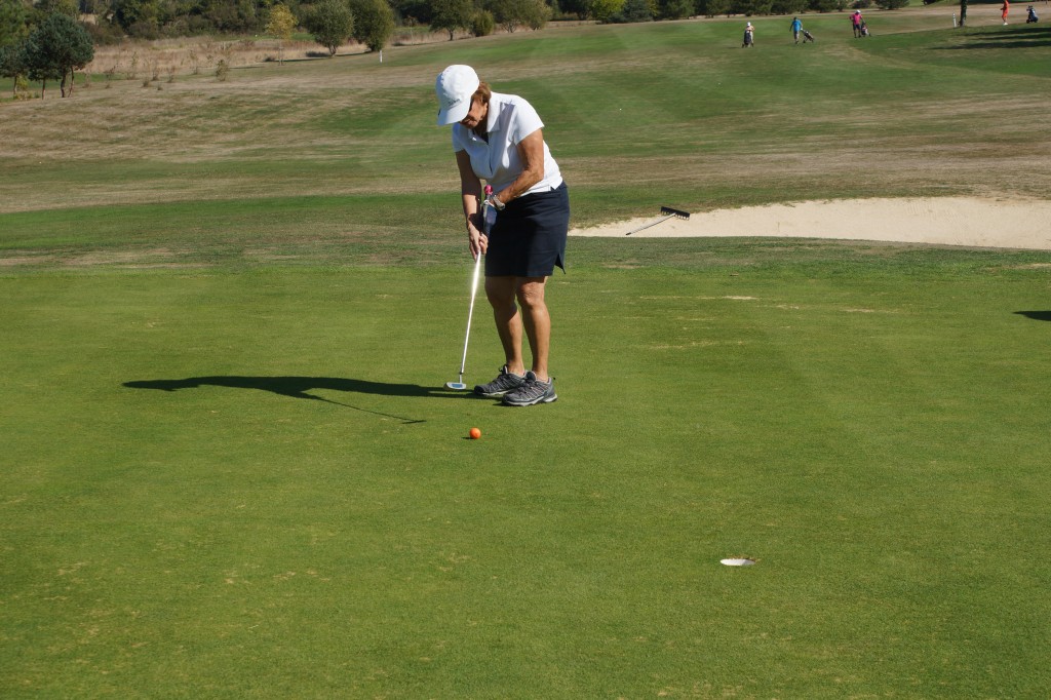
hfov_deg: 27.0
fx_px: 2189
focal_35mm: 75
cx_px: 526
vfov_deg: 18.2
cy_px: 350
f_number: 8
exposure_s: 1/320
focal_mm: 50
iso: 100
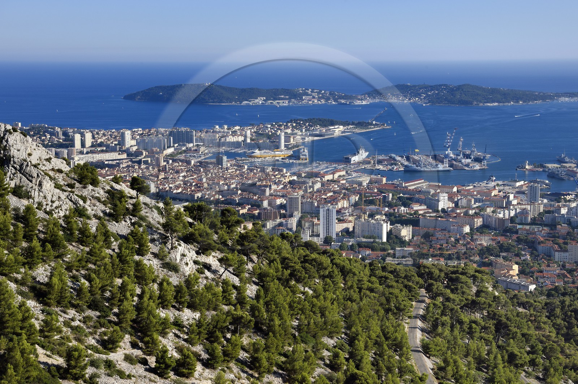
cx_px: 289
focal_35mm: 60
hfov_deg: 33.4
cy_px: 192
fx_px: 963
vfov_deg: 22.6
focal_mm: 60
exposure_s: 1/250
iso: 200
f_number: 13
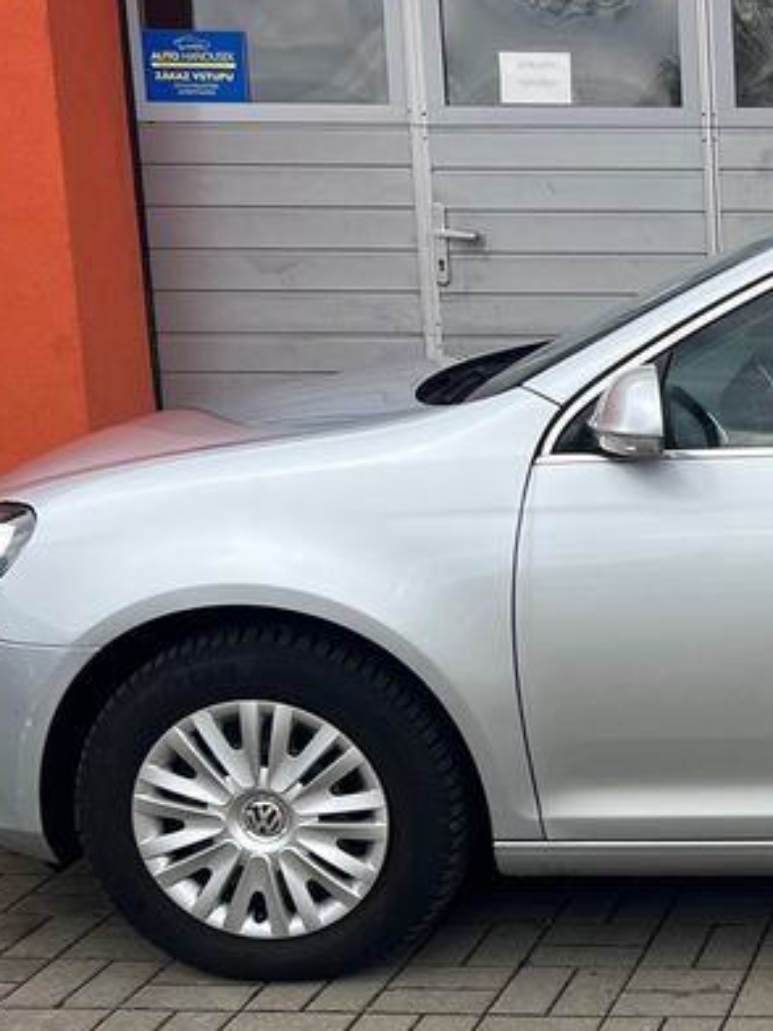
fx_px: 2025
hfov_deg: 19.1
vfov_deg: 28.5
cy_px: 600
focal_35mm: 68
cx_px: 1144
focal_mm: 5.7
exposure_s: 1/840
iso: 50
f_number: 1.5
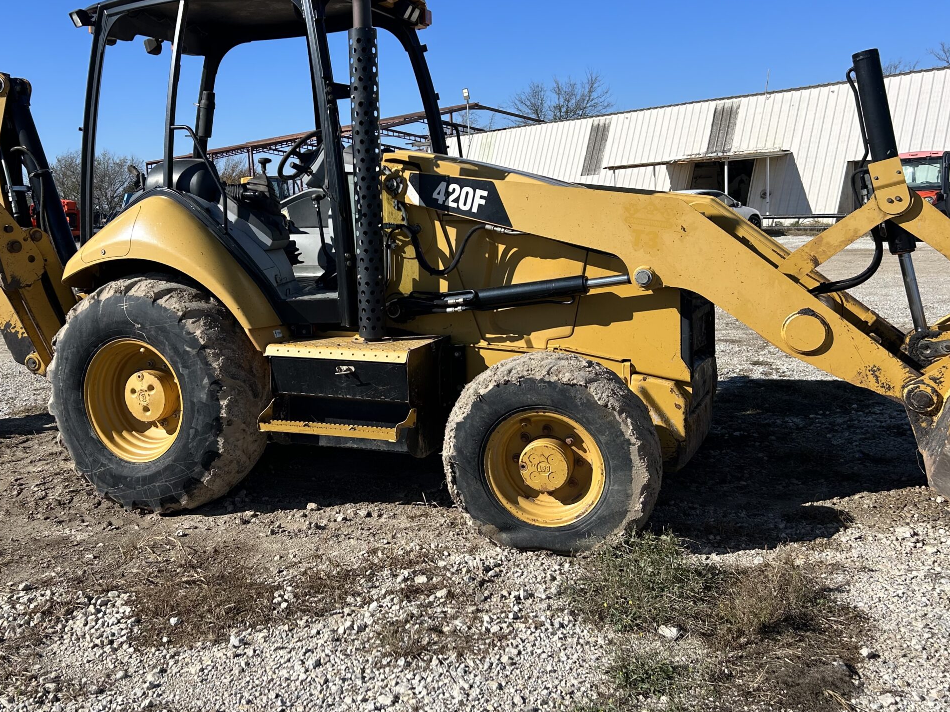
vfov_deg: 40.6
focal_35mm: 35
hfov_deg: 52.3
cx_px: 385
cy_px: 295
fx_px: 960
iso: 50
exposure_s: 1/4630
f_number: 1.5
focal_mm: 5.7
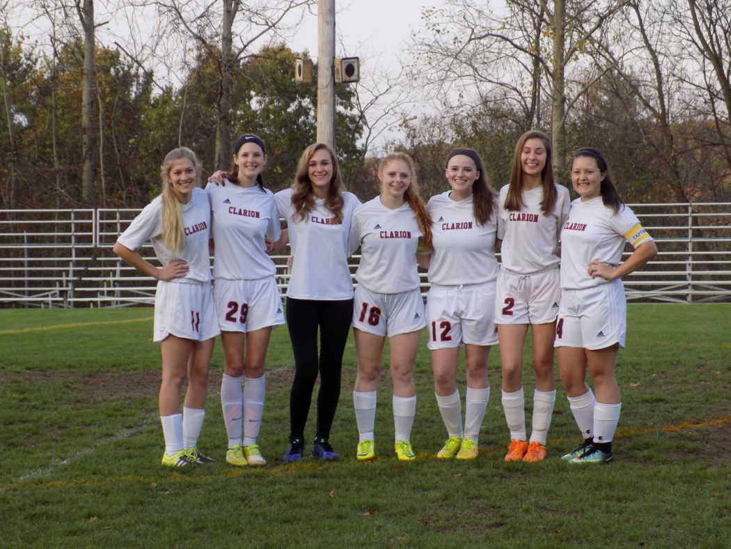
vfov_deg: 12.6
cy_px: 274
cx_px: 366
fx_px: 2492
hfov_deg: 16.7
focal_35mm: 118
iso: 100
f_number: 4.8
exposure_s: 1/30
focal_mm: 20.9
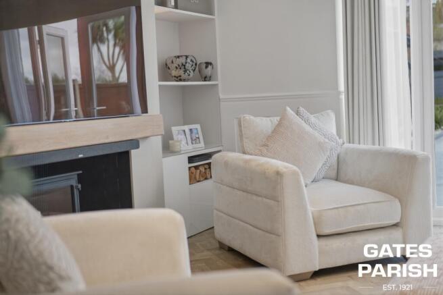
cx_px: 222
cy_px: 148
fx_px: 615
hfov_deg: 39.6
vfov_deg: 27.0
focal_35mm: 50
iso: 100
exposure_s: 1/80
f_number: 1.8
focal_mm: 50
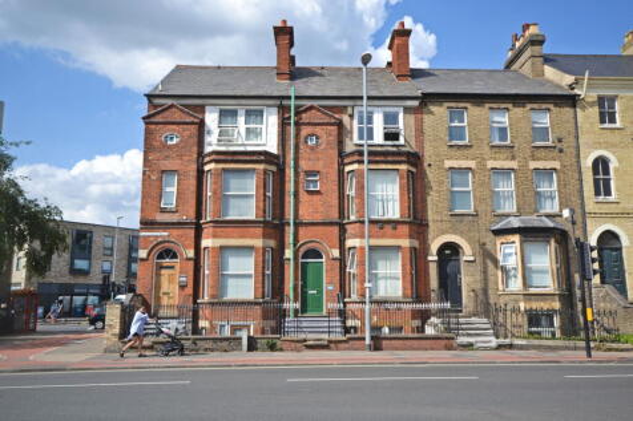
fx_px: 527
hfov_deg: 61.9
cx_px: 316
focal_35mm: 30
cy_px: 210
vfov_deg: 43.6
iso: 100
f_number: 7.1
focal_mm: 20
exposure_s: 1/250
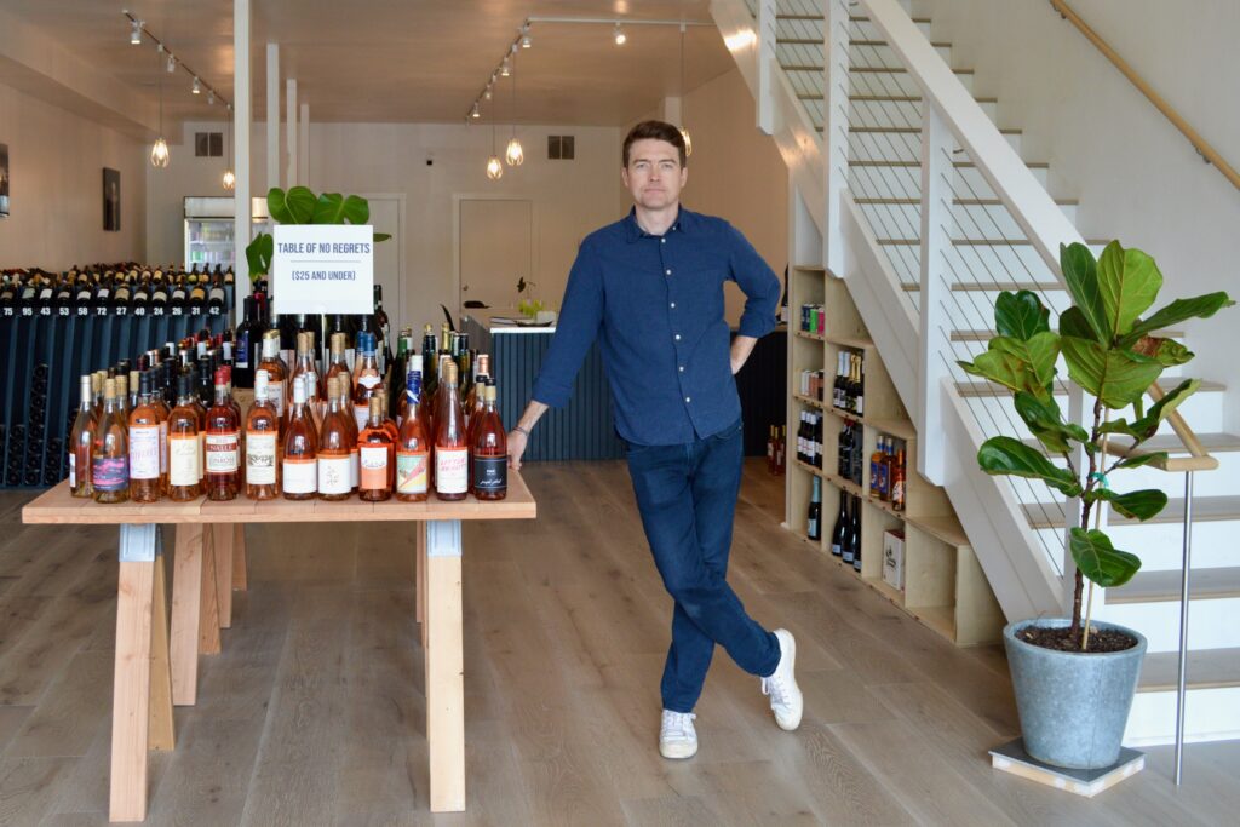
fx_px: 930
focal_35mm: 27
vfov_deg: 47.9
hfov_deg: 67.4
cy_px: 414
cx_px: 620
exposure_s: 1/80
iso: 400
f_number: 4.5
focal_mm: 18
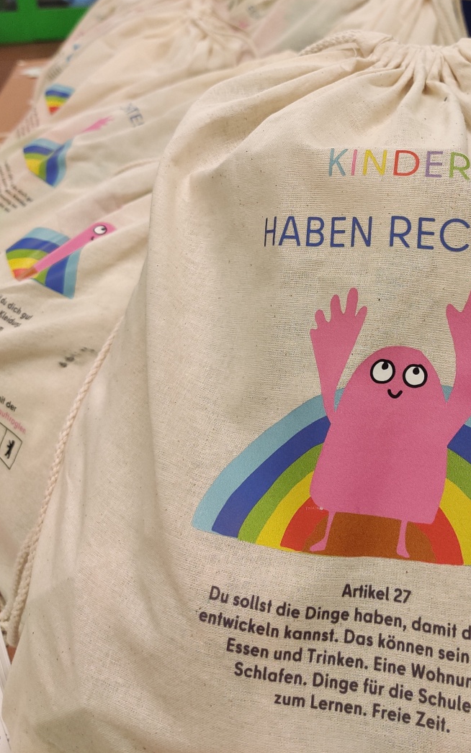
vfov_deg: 46.9
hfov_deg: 30.7
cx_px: 353
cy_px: 215
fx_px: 842
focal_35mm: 41
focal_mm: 4.75
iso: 200
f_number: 1.65
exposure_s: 1/50
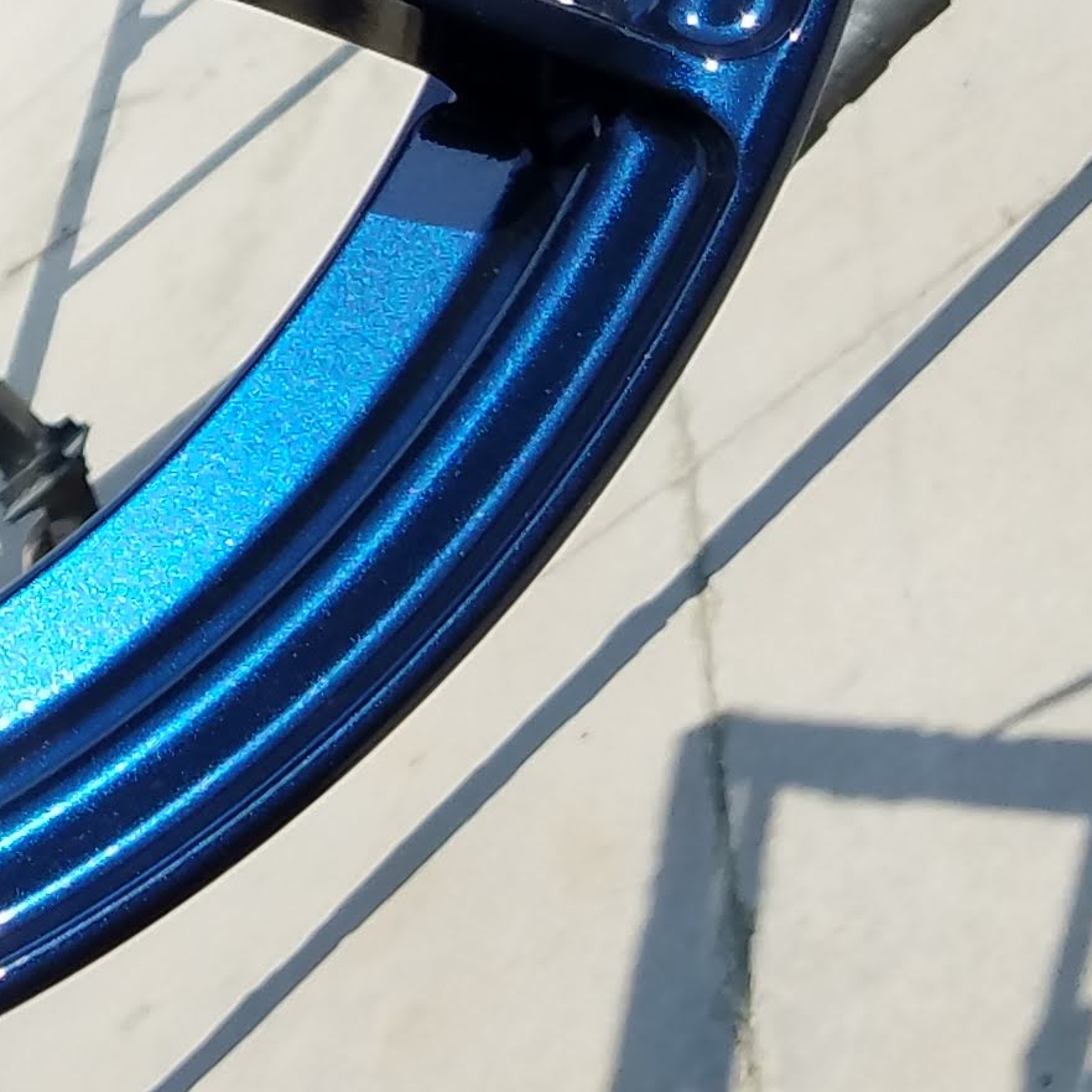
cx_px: -742
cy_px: -402
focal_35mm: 105
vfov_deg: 15.6
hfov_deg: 14.9
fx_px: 3747
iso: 50
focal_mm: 4.2
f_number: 1.7
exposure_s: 1/2472
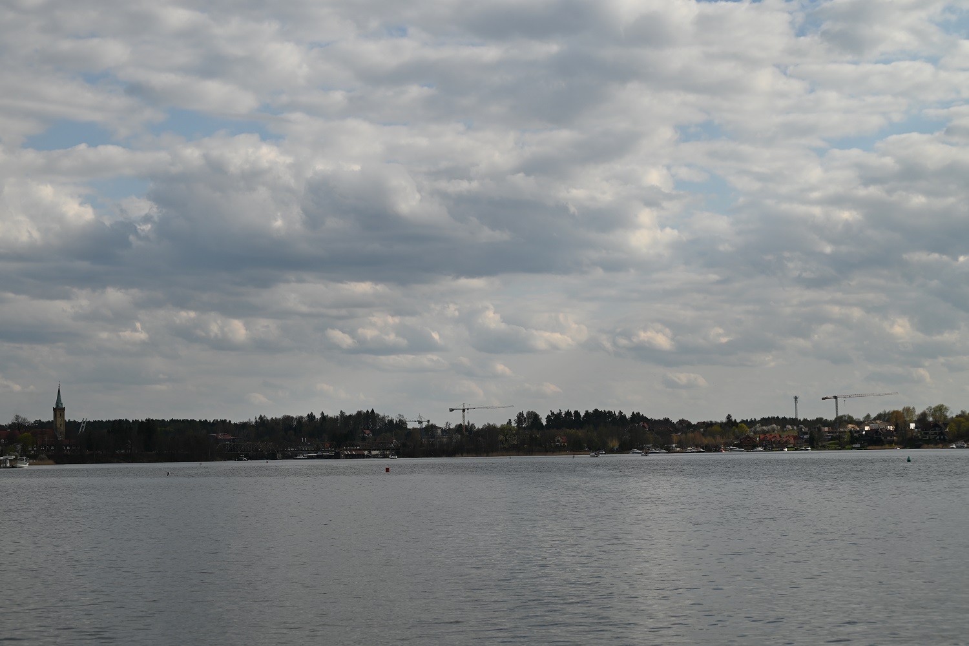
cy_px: 323
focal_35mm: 70
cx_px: 484
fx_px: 1885
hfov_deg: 28.8
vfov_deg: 19.5
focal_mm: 70
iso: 100
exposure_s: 1/800
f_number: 7.1
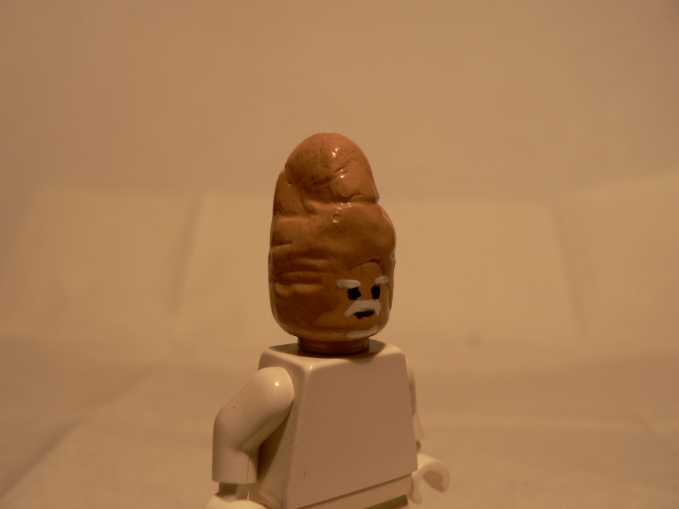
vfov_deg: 39.7
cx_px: 340
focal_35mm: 36
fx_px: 706
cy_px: 254
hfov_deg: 51.4
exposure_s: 1/60
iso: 80
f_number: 2.8
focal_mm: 6
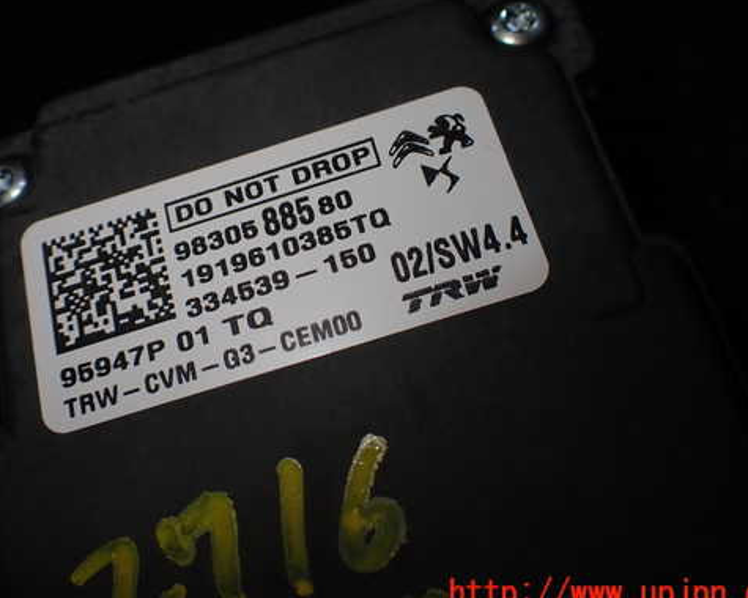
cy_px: 260
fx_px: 819
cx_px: 332
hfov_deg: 49.0
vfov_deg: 40.1
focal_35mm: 37
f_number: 3.2
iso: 100
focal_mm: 5.4
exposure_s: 1/160
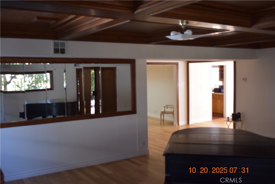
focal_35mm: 36
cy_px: 92
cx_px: 138
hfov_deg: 53.1
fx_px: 275
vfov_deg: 36.9
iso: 400
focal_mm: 24
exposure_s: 1/40
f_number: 4
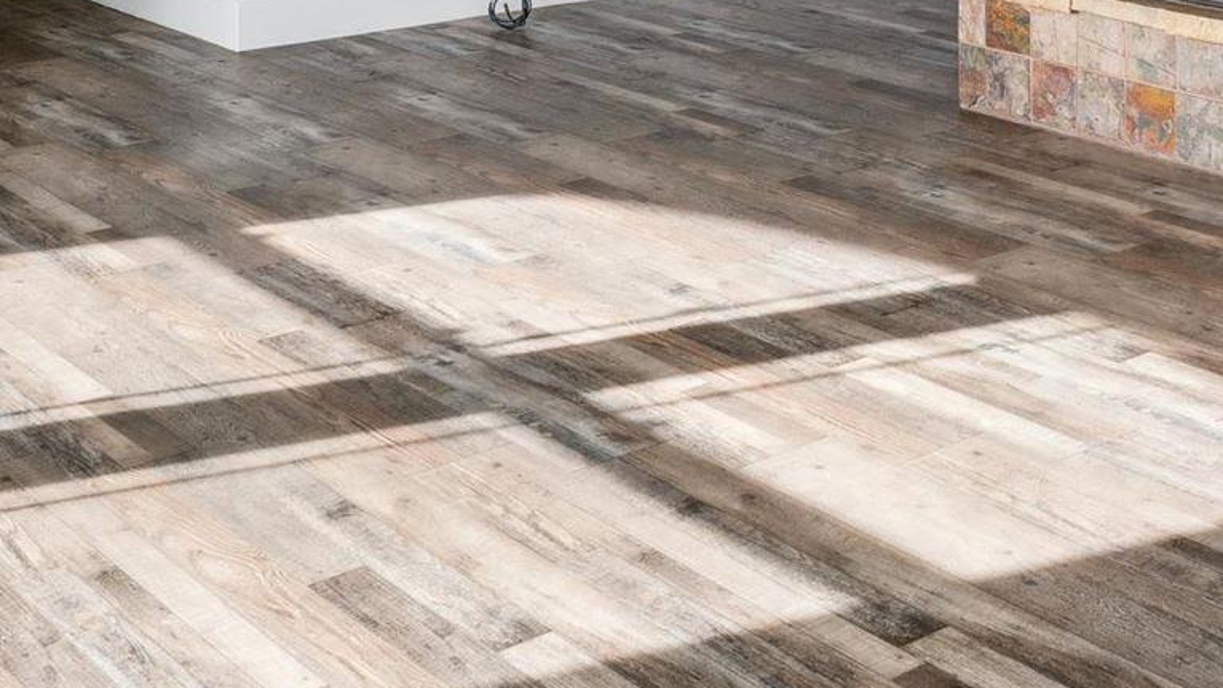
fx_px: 2139
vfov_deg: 16.4
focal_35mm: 66
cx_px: 945
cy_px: -399
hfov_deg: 31.2
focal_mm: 15.7
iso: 400
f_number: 13
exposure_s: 1/25
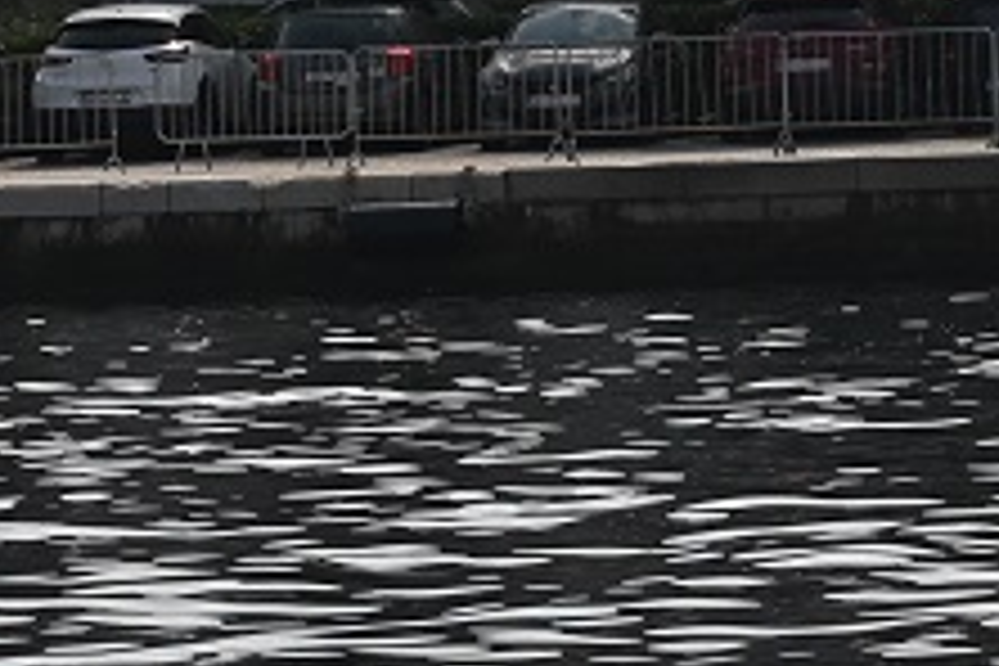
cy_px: -1037
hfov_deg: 4.6
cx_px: -657
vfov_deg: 3.1
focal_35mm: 440
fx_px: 12209
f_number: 7.1
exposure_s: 1/800
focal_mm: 75
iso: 100
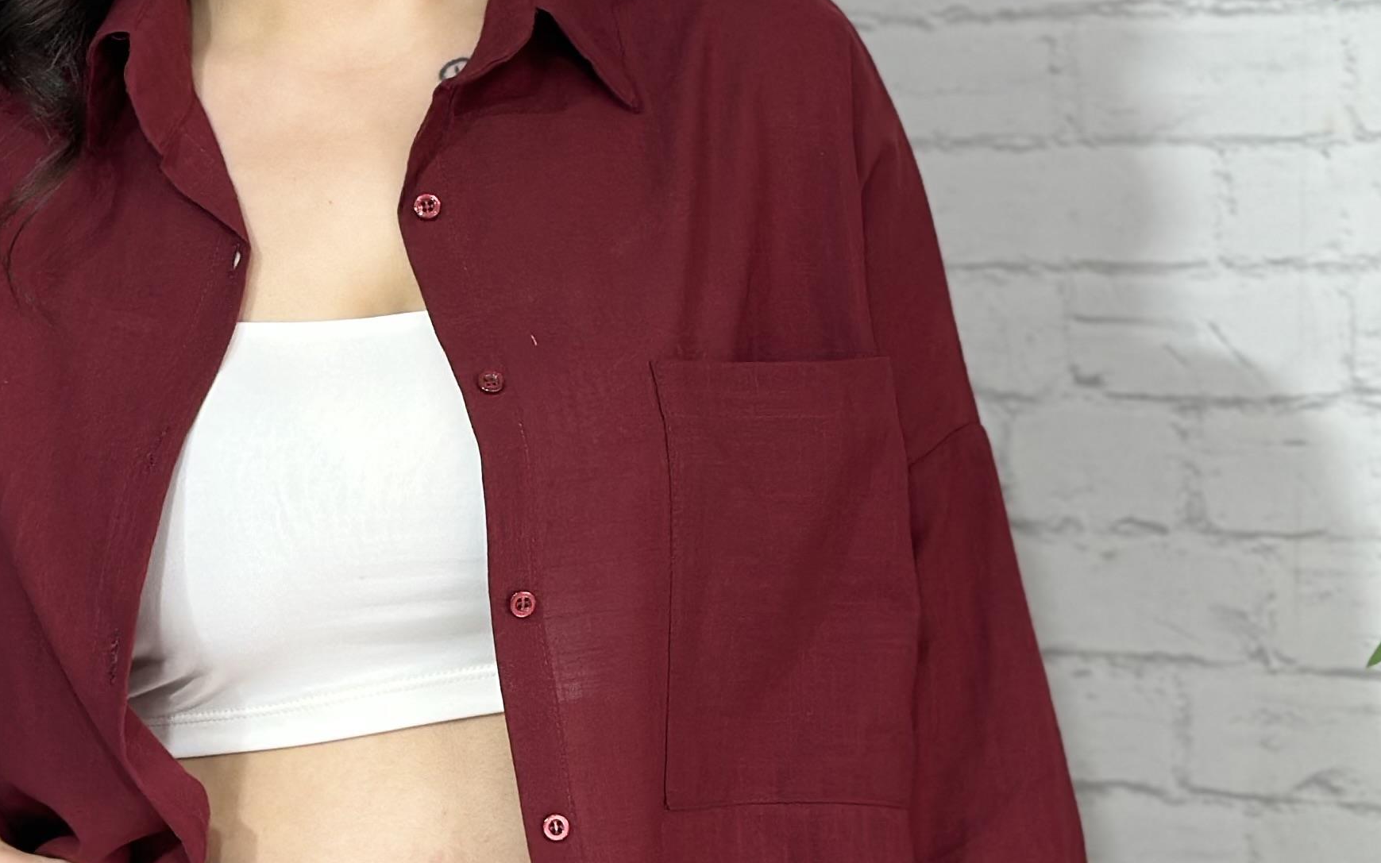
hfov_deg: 17.6
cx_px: 422
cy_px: 514
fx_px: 4441
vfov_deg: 11.1
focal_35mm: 118
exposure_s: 1/100
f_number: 1.78
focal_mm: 6.86
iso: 100
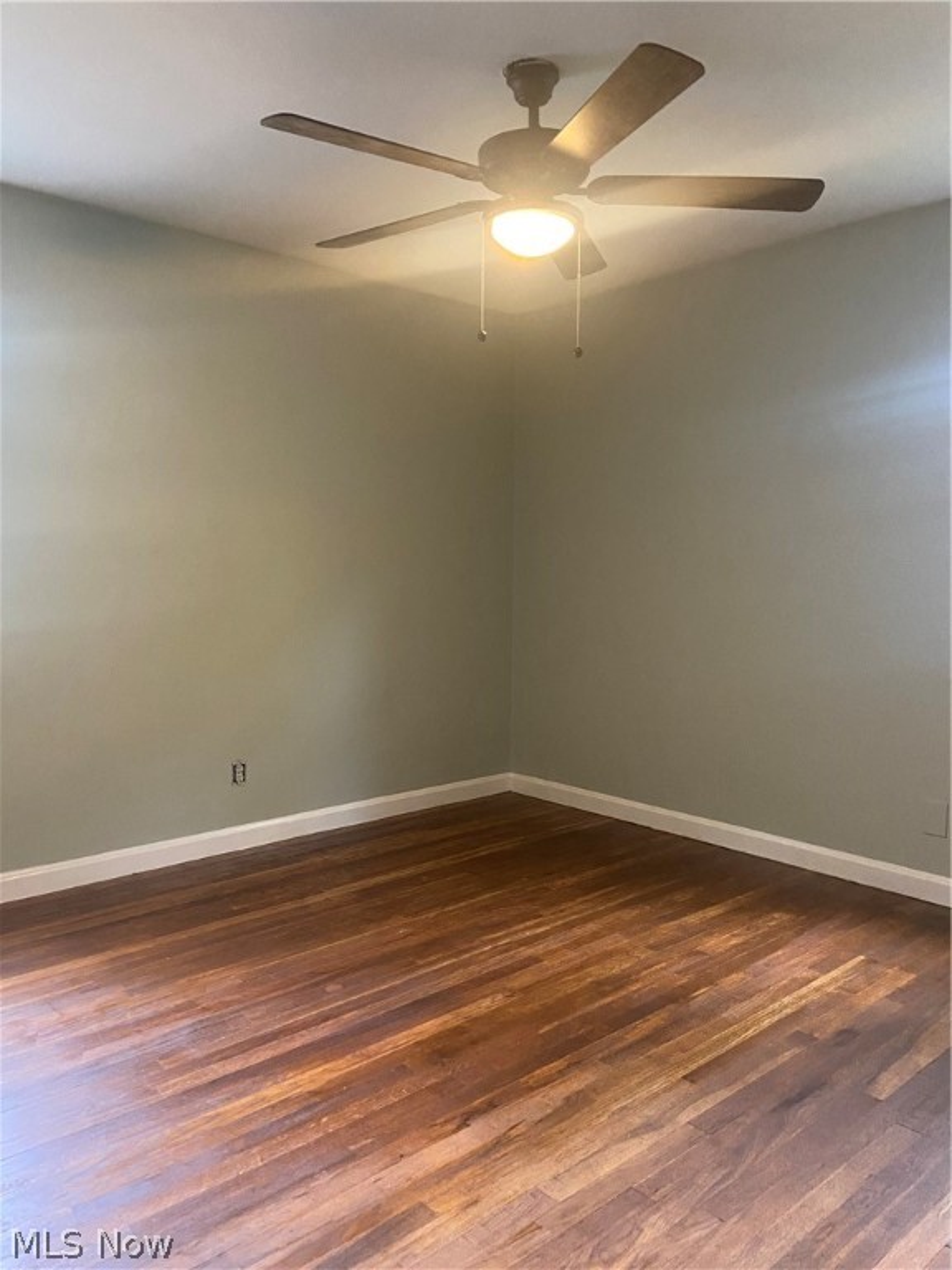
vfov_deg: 67.3
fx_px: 953
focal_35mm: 26
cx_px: 476
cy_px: 635
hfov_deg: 53.1
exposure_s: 1/60
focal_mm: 4.25
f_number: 1.8
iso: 500
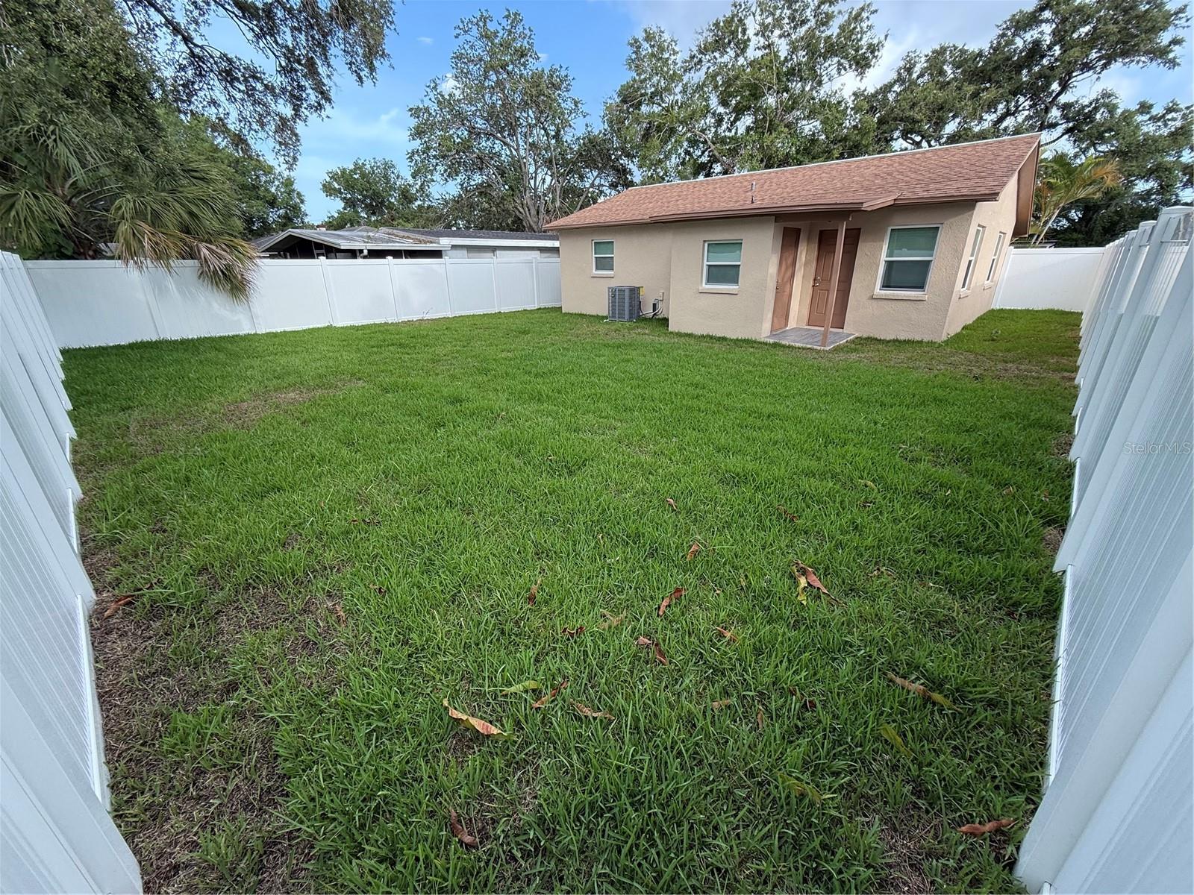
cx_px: 597
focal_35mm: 14
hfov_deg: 102.1
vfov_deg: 85.7
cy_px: 448
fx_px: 483
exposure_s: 1/365
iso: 64
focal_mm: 2.22
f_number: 2.2
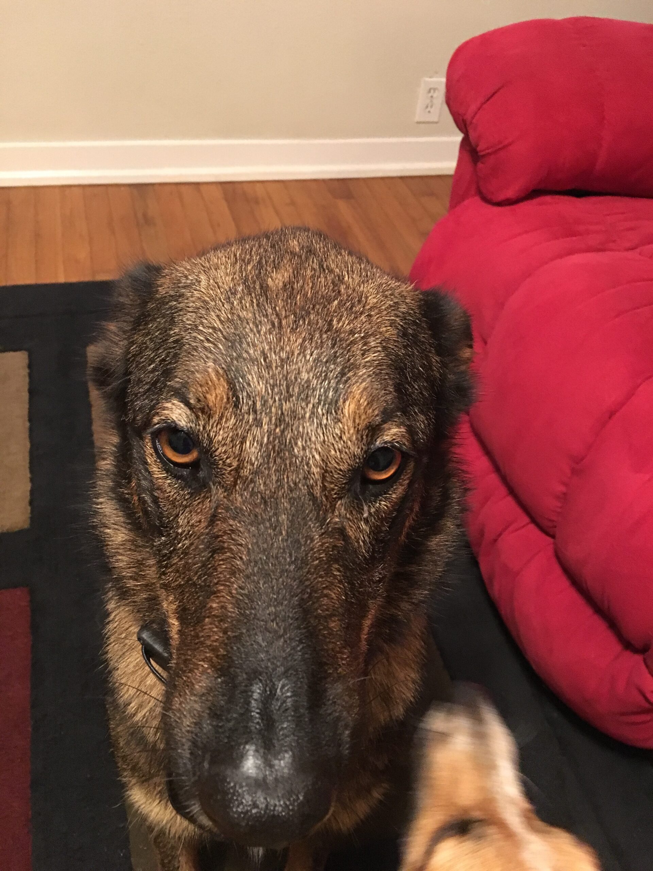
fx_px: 729
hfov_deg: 48.2
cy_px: 436
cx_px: 326
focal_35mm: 29
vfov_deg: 61.7
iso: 320
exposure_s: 1/15
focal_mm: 4.15
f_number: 2.2
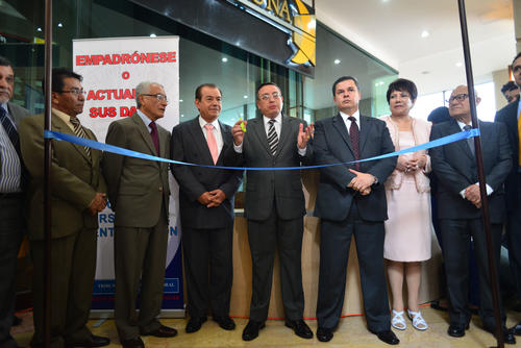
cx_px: 260
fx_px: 348
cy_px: 174
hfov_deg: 73.7
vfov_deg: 53.2
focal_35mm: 24
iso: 1250
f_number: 2.8
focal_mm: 24
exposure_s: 1/40
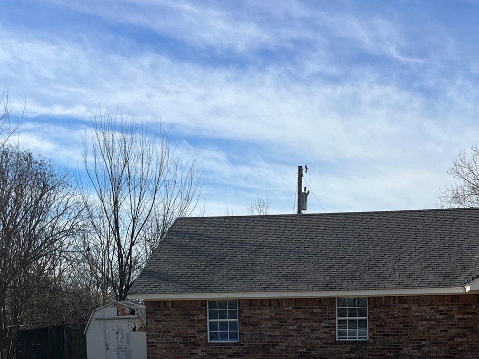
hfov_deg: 34.5
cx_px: 328
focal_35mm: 55
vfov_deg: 25.3
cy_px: 354
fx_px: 761
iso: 50
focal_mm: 5.1
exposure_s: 1/4016
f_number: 1.6
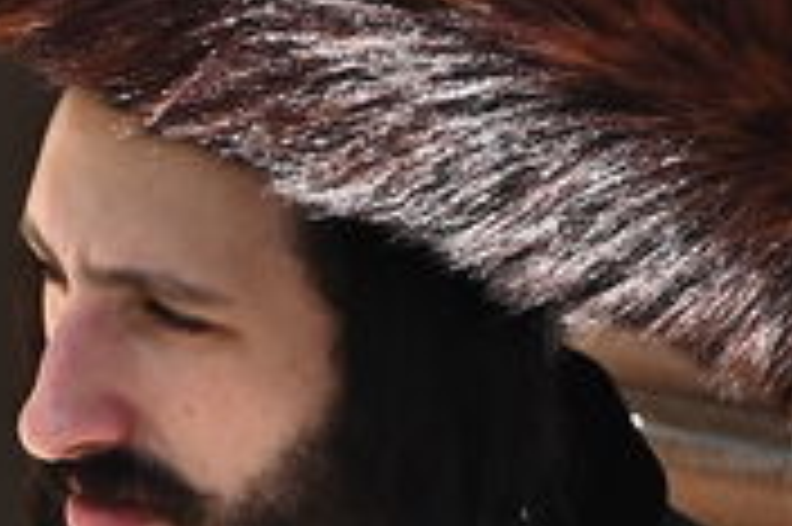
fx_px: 36683
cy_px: 755
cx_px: -153
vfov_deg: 0.8
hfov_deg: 1.2
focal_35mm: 1669
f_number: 9
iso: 320
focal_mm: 210
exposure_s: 1/160
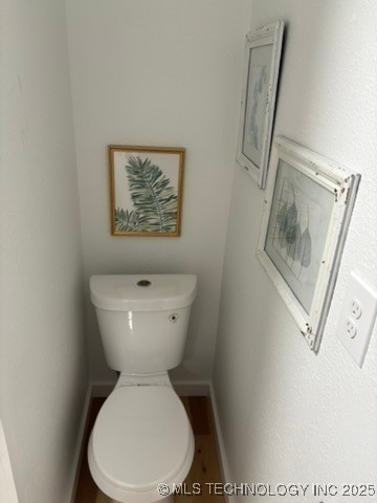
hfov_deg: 53.1
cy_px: 252
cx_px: 188
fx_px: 378
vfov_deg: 67.3
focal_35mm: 26
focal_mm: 5.96
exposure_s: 1/60
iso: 125
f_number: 1.6
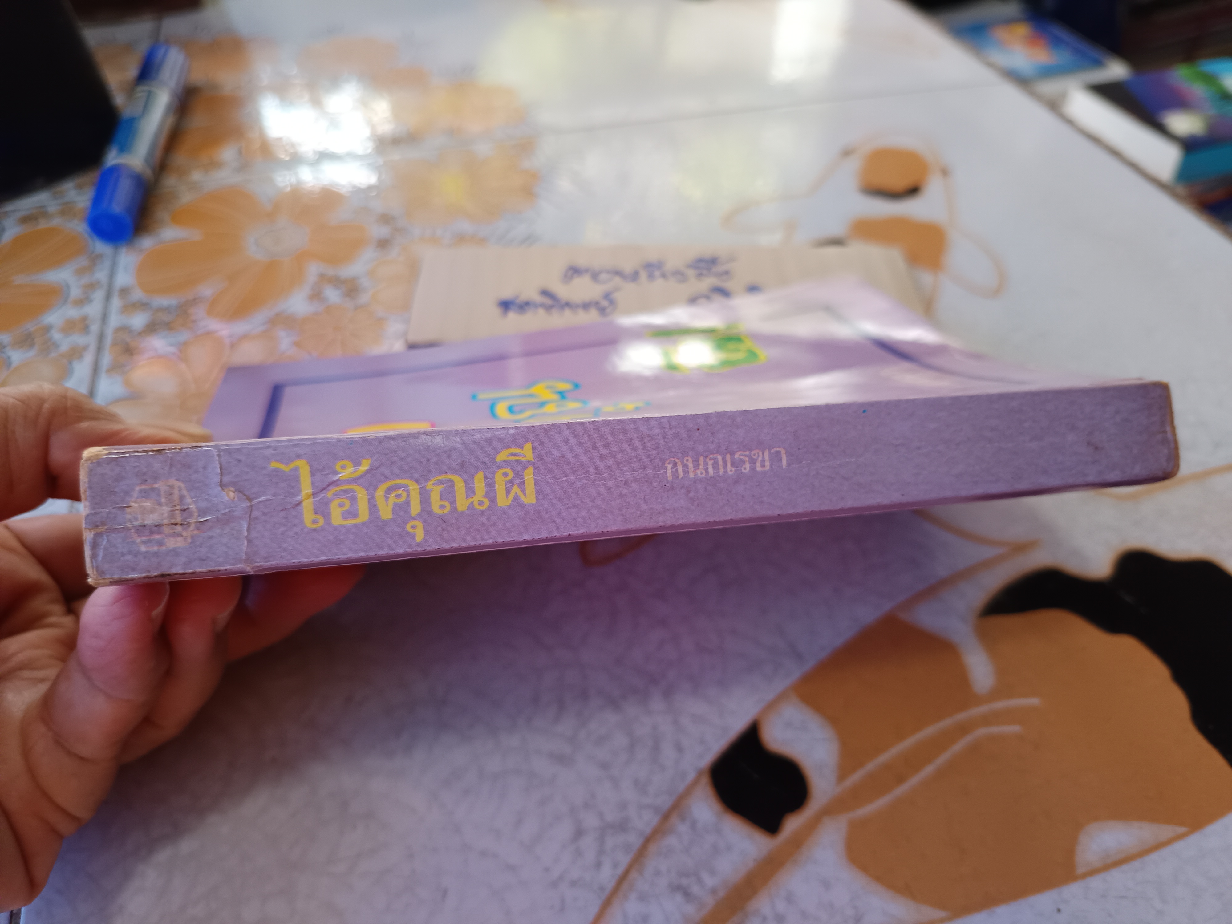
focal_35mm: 24
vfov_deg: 56.8
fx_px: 854
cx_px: 616
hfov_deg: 71.6
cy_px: 462
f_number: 1.7
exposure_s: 1/50
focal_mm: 5.31
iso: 638
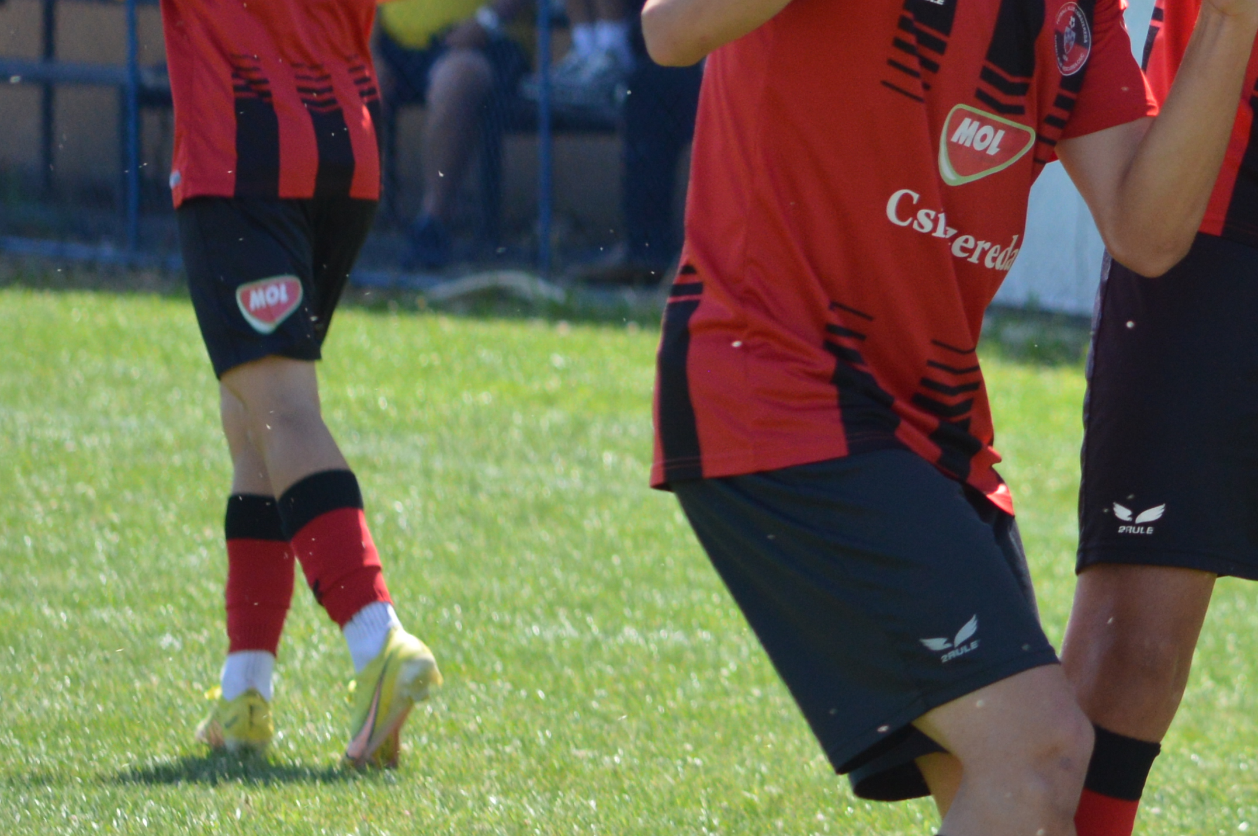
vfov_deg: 2.5
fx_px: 19026
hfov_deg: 3.8
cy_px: 236
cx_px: 1524
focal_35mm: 545
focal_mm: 130
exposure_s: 1/1000
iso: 400
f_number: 4.8
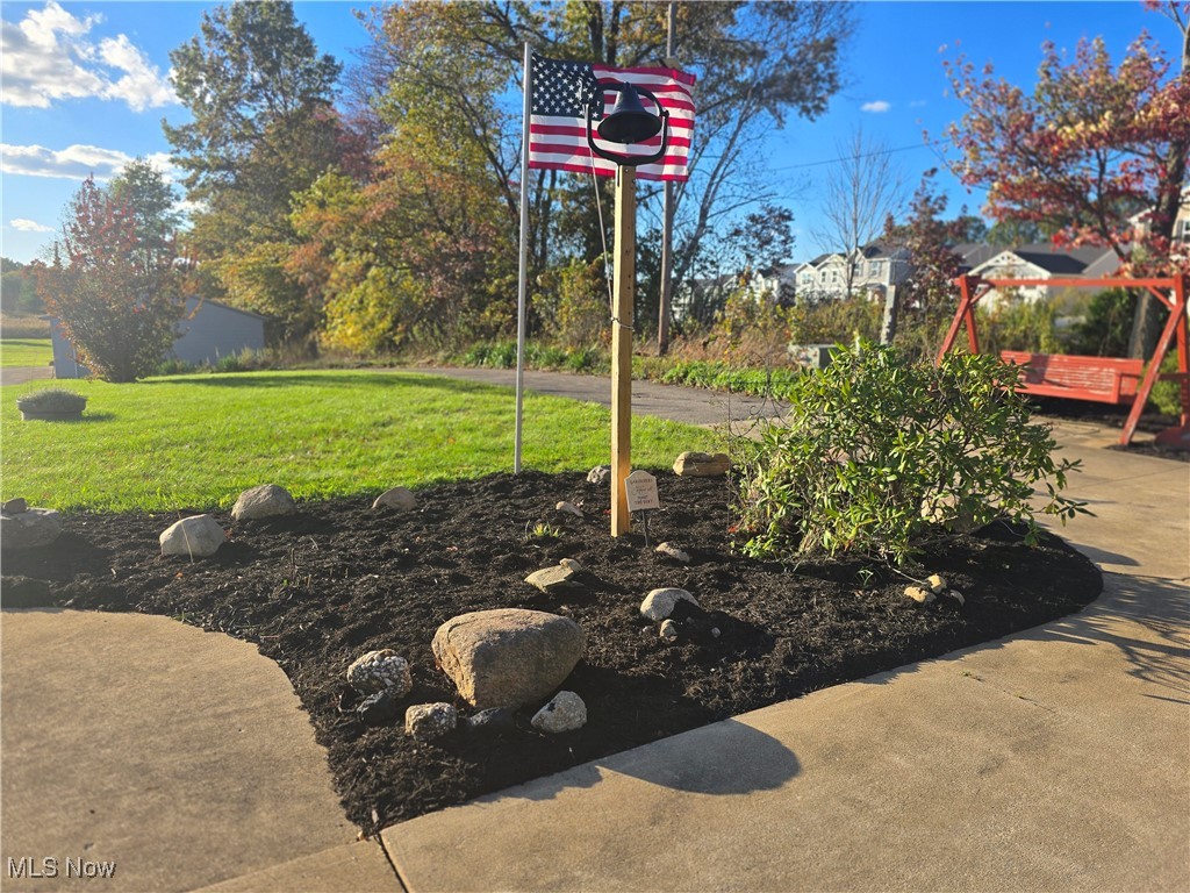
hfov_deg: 73.9
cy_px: 446
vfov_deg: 58.9
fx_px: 791
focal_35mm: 23
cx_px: 595
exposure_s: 1/583
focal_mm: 6.3
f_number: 1.7
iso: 12
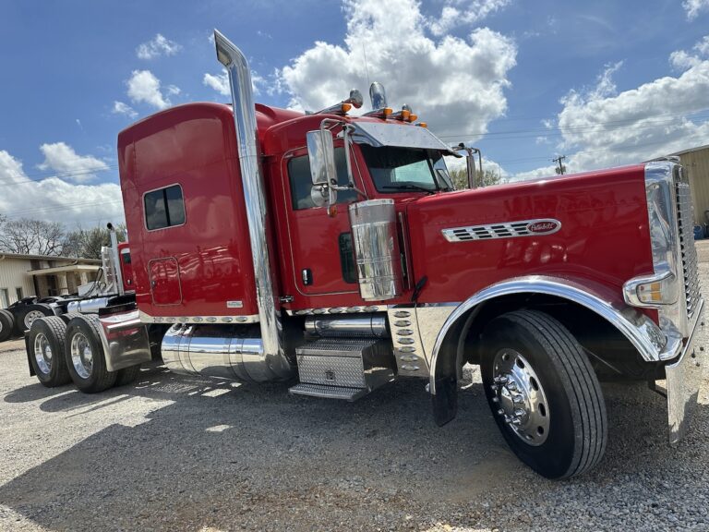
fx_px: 492
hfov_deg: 71.6
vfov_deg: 56.8
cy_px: 266
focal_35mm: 24
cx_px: 354
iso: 80
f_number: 1.78
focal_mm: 6.86
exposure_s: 1/5848
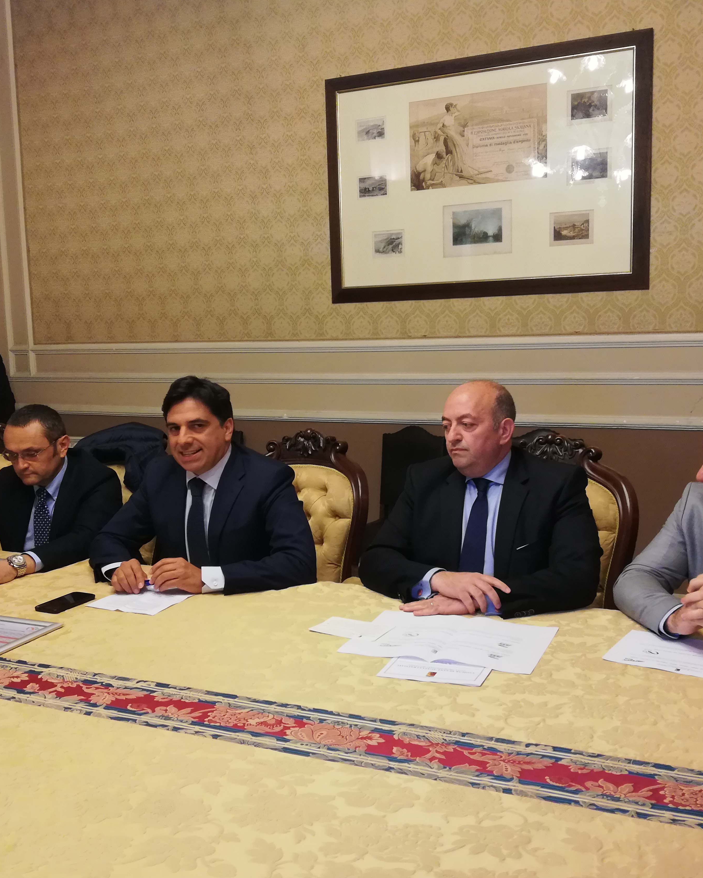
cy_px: 447
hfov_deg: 41.2
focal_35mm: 36
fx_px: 936
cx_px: 364
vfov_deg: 50.3
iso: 320
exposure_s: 1/33.3
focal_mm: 3.81
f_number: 2.2
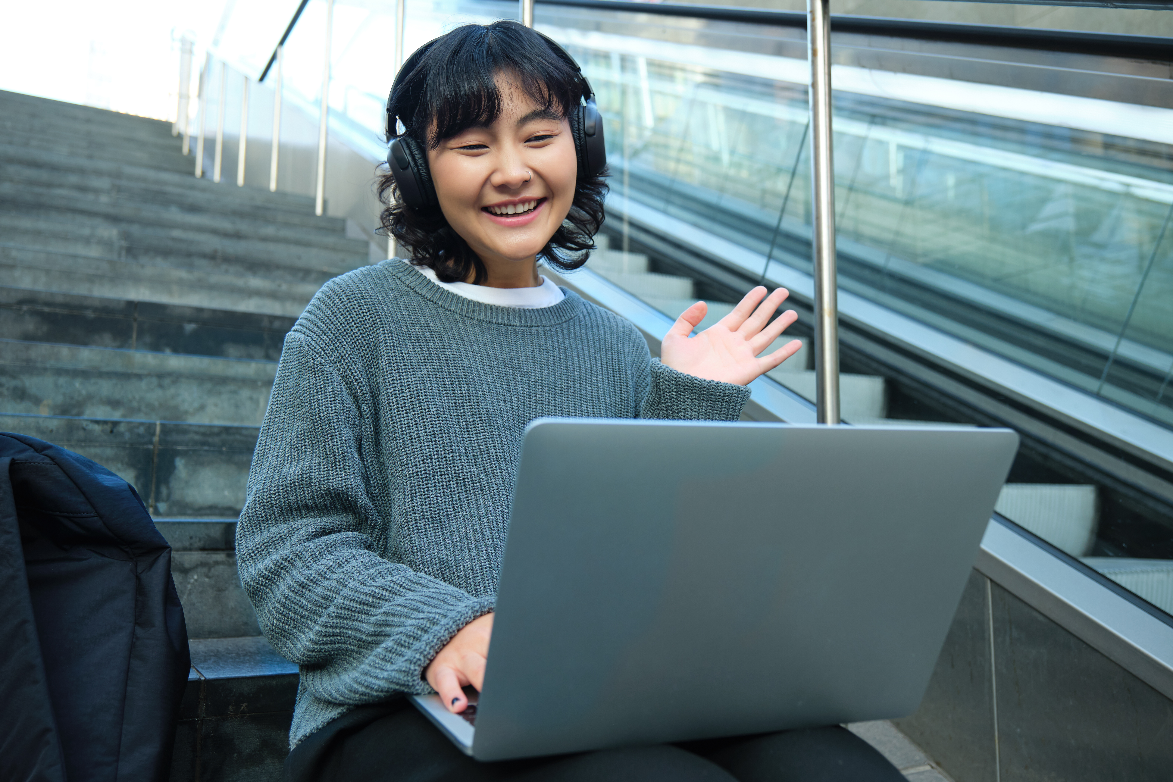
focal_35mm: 29
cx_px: 586
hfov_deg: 63.7
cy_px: 391
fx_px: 945
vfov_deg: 45.0
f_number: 3.2
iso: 250
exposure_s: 1/125
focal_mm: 19.4
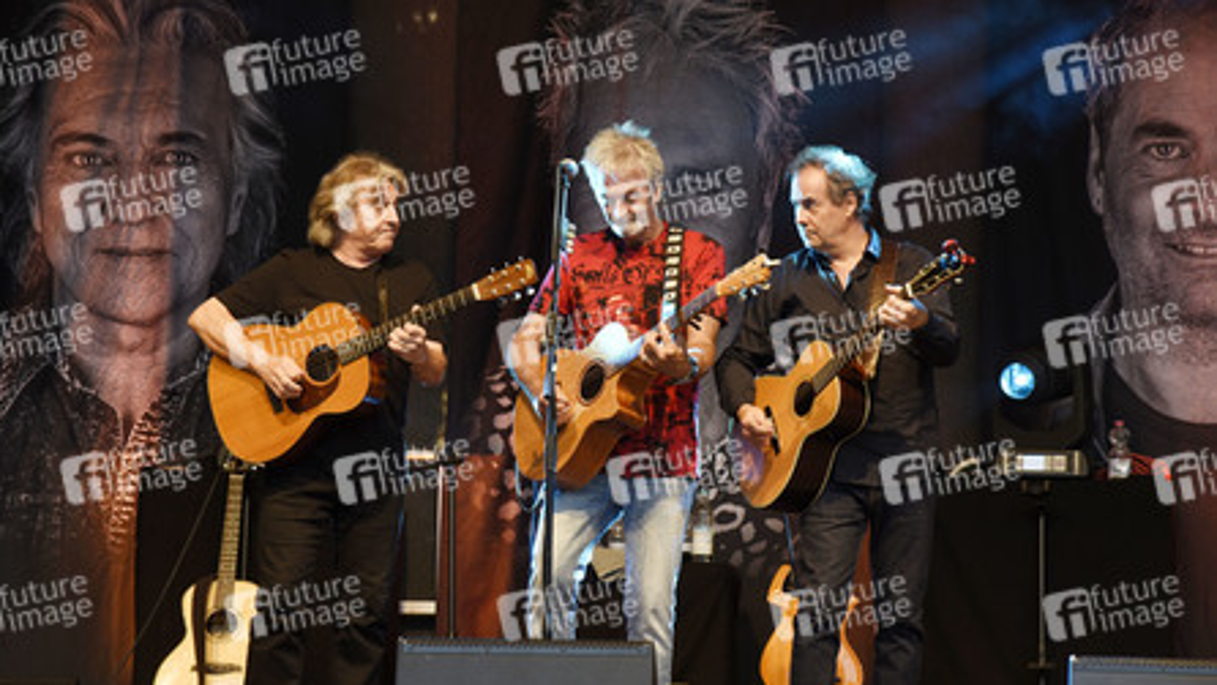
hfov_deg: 16.9
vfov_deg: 9.5
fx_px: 4099
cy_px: 404
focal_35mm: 127
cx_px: 604
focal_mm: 120
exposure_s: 1/125
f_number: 6.3
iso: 1000
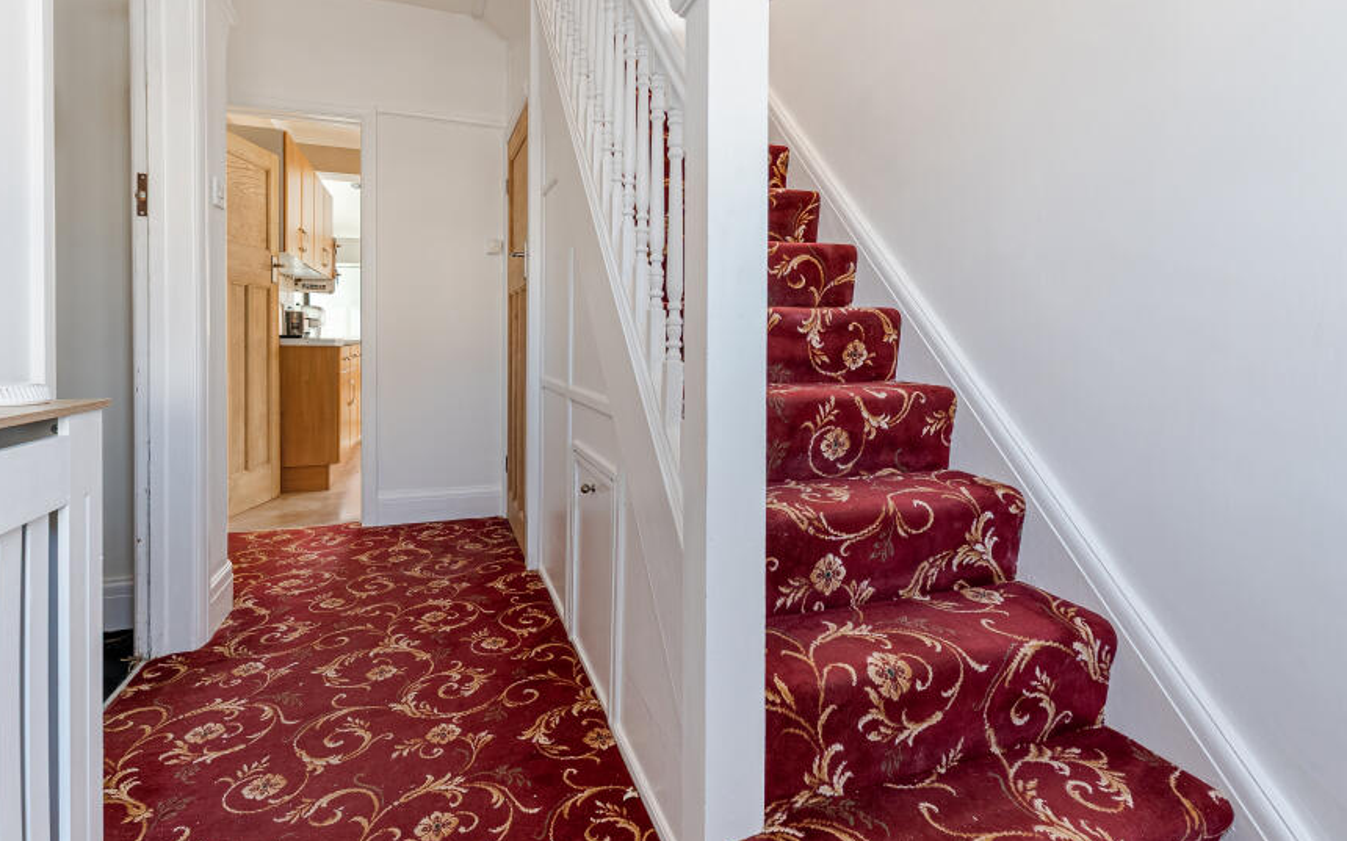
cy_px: 357
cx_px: 684
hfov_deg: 94.4
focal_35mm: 17
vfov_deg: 67.6
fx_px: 624
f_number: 8
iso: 320
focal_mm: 14
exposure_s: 1/40
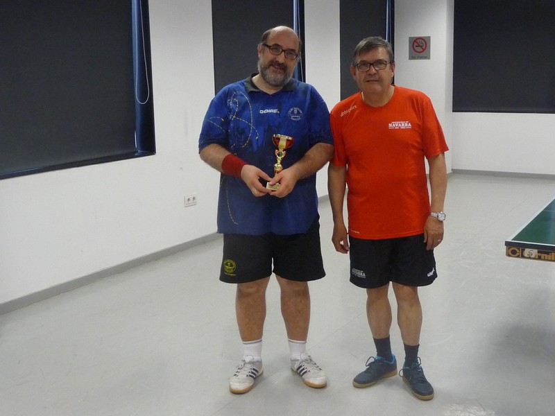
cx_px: 278
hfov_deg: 36.8
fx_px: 834
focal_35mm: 52
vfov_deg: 28.0
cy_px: 208
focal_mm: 6.3
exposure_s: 1/25
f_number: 3.8
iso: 400
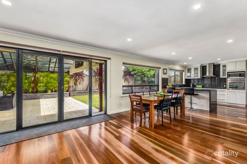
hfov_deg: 104.3
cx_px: 124
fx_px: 96
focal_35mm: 14
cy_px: 82
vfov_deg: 81.2
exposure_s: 1/6
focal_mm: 14
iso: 125
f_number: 11
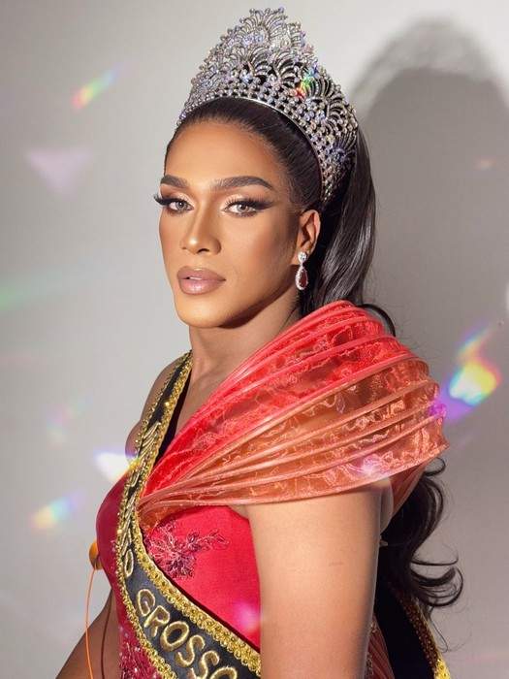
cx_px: 254
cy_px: 340
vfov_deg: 39.7
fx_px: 941
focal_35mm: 48
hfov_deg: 30.3
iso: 80
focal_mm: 6.76
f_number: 1.78
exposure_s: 1/120
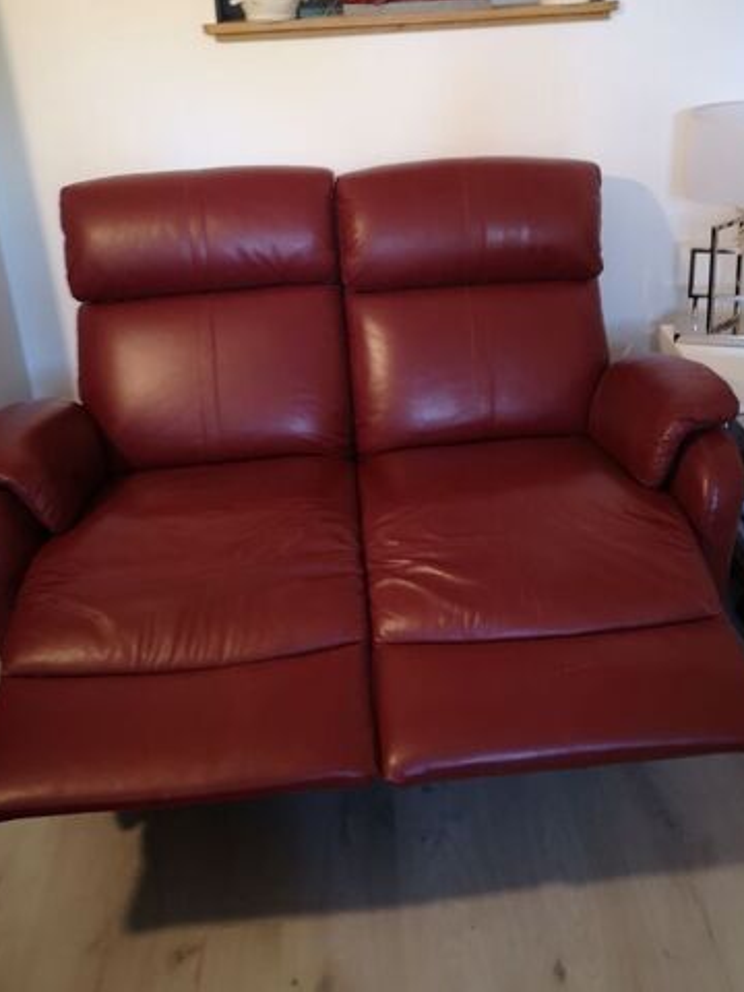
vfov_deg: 50.6
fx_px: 1032
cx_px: 405
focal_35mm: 36
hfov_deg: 39.6
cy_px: 347
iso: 320
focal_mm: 5.58
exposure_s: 1/33.3
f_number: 1.8
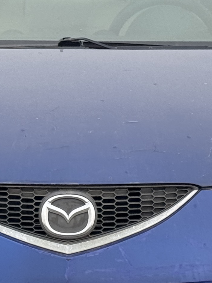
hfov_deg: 7.2
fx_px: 1674
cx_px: 73
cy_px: 74
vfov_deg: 9.6
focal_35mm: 205
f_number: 1.78
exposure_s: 1/399
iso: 64
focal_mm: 6.76
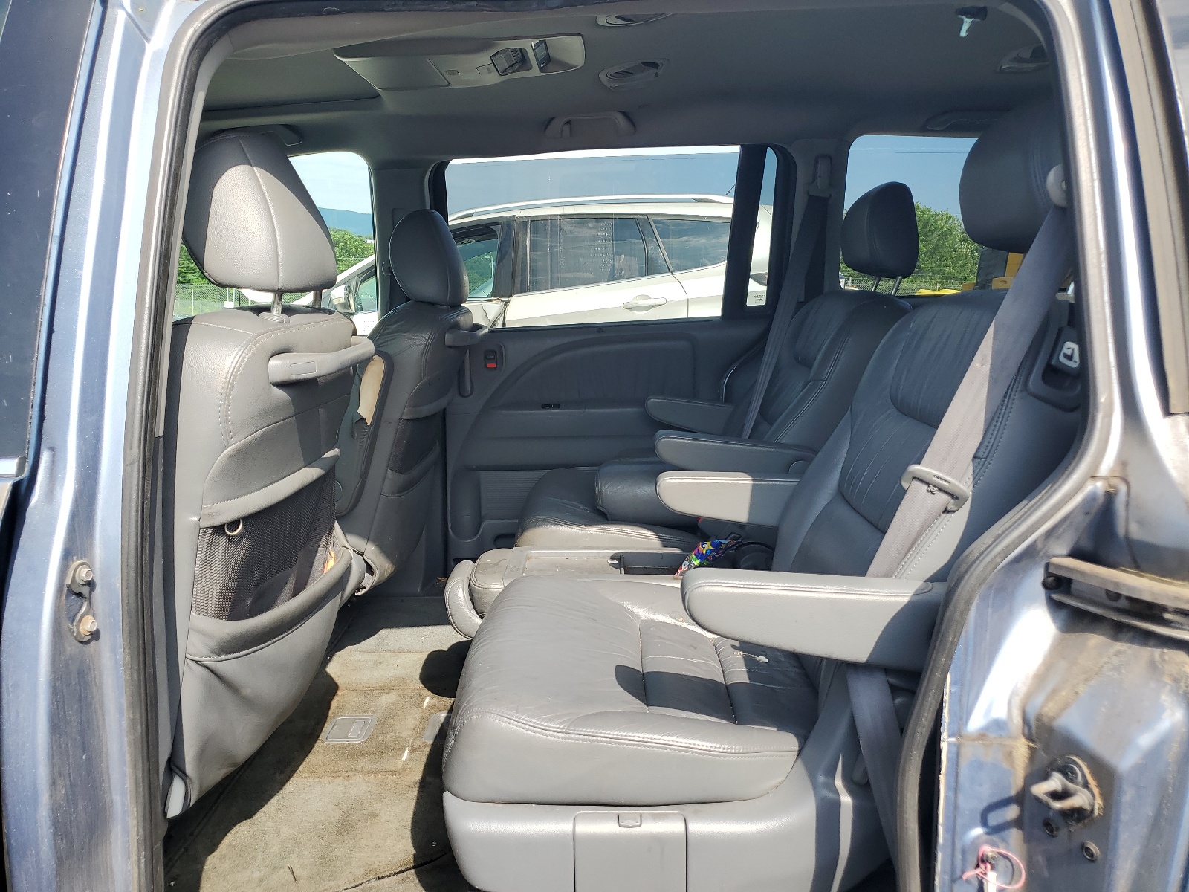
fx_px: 893
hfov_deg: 67.3
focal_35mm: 26
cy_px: 446
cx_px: 594
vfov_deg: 53.1
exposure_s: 1/1111
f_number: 1.5
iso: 50
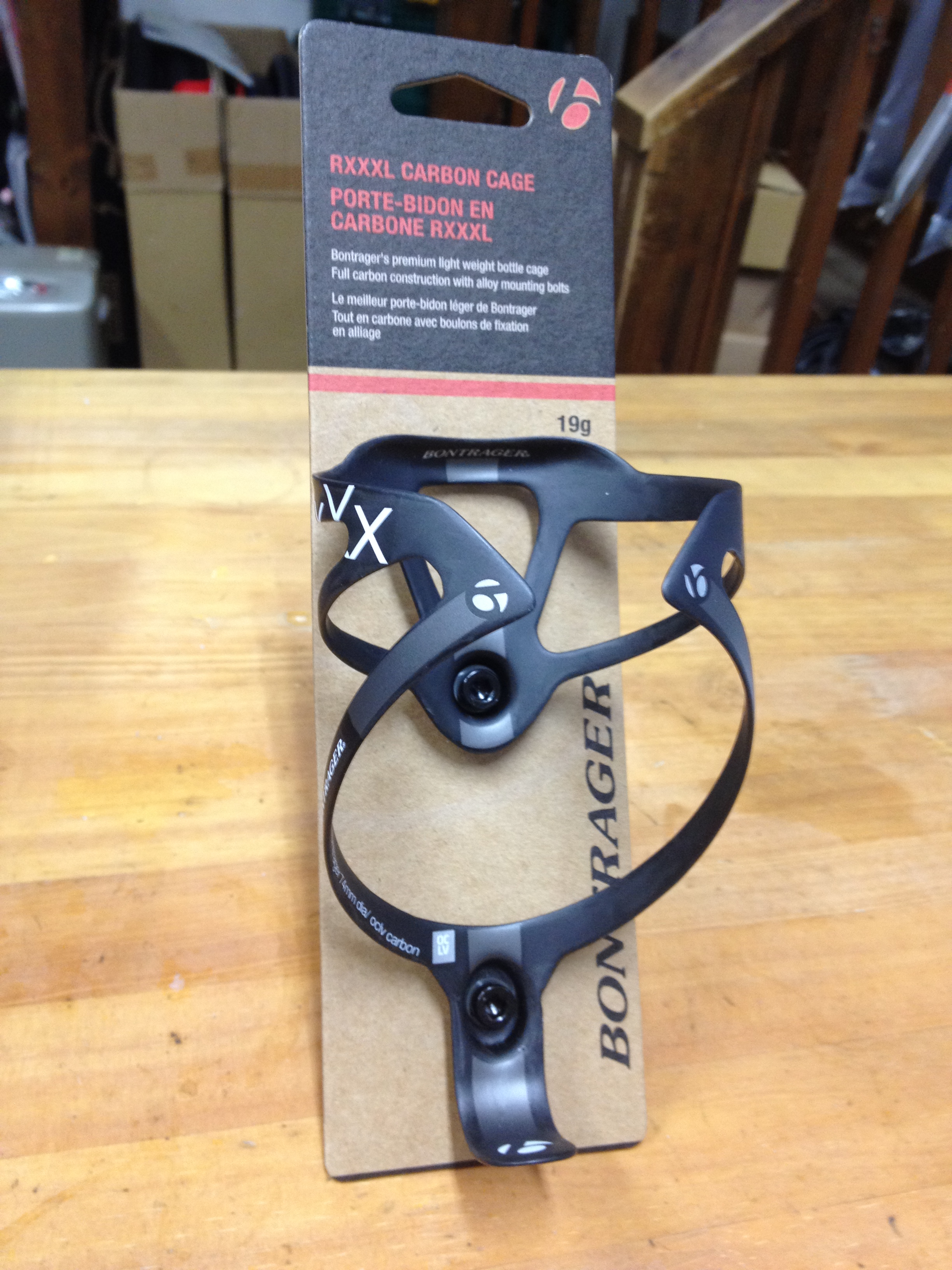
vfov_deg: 52.6
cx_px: 476
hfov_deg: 40.7
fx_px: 1283
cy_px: 635
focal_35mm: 35
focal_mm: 4.28
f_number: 2.4
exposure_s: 1/20
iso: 160
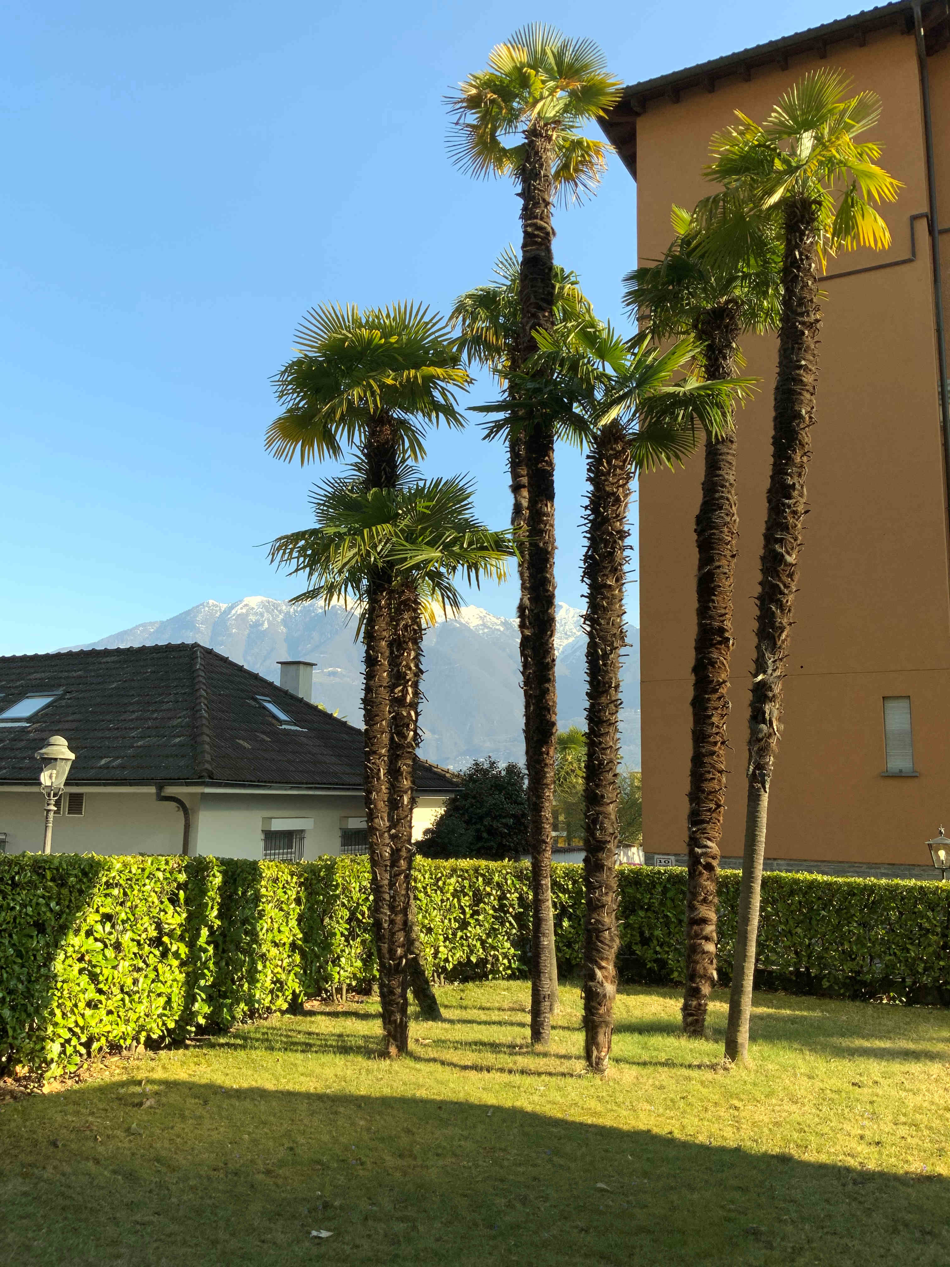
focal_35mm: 29
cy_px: 634
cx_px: 475
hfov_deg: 48.2
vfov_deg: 61.7
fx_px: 1061
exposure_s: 1/1168
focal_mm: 3
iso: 16
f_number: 1.8
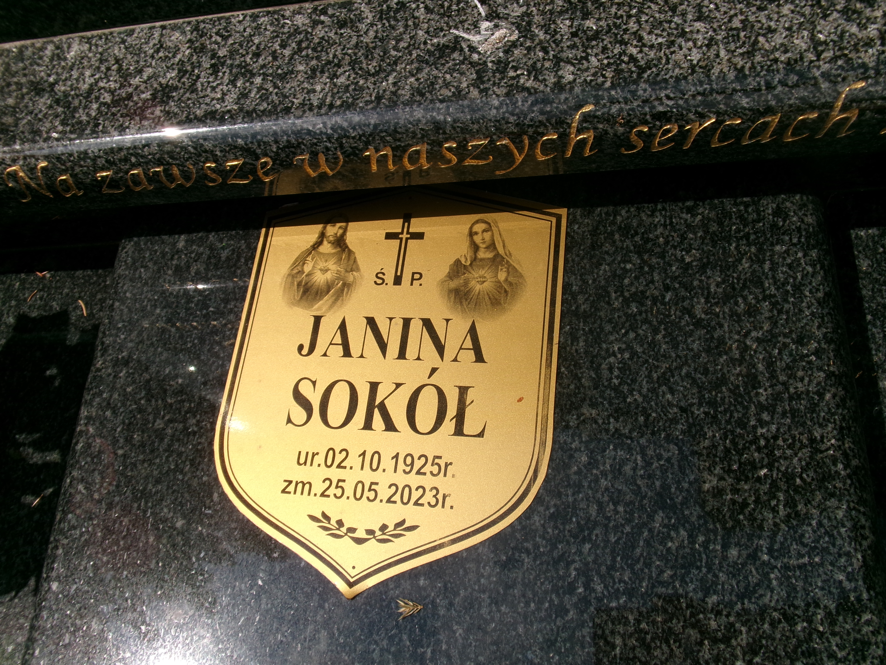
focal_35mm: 28
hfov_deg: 63.4
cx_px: 443
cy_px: 332
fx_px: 717
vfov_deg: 49.7
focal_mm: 5.1
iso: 100
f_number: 10.8
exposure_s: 1/280
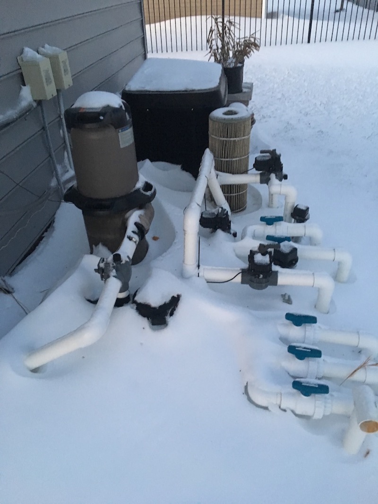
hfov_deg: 48.2
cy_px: 252
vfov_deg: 61.6
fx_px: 422
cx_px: 189
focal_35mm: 29
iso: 500
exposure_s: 1/15
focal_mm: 4.15
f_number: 2.2
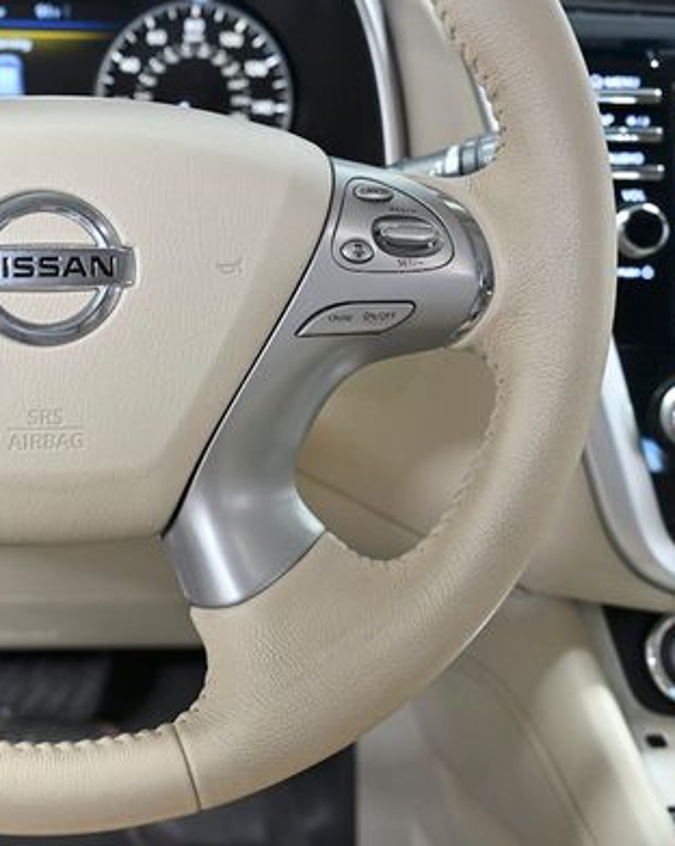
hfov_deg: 24.5
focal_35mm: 60
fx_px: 1501
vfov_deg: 31.5
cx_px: 45
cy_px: 410
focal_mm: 39
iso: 2000
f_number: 5.6
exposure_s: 1/100
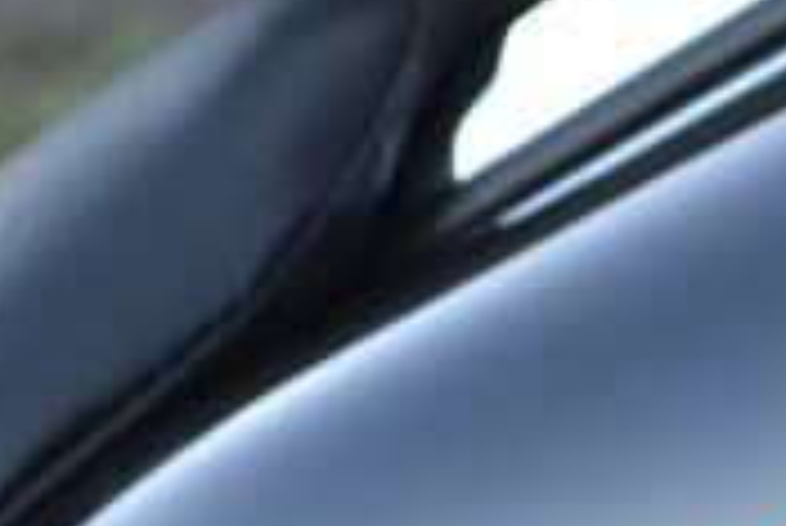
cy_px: 144
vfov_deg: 2.9
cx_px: 2448
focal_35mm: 472
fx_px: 10314
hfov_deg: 4.2
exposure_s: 1/125
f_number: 5.6
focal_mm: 46
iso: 400
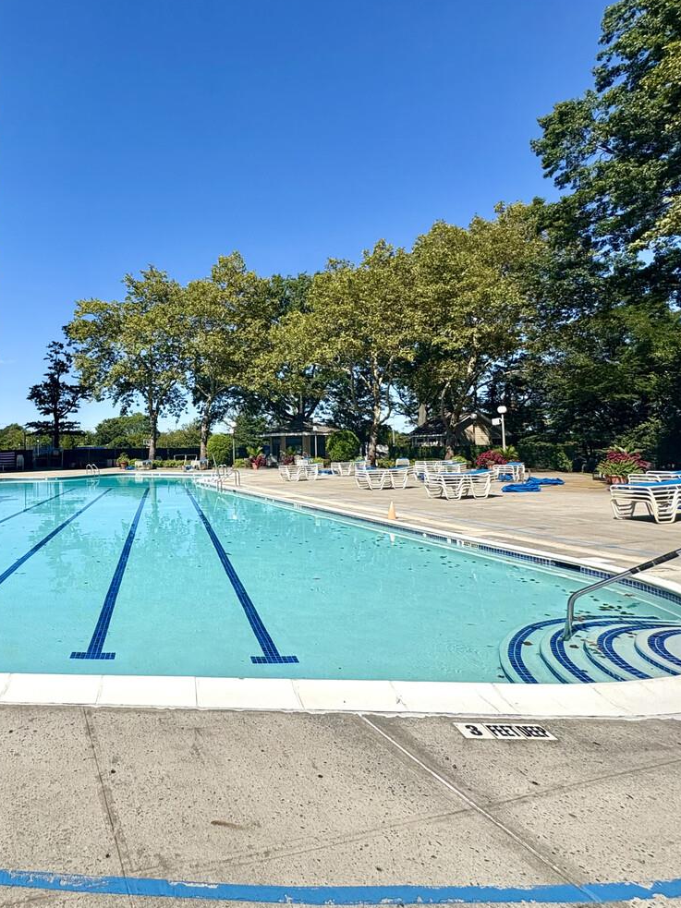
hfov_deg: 63.4
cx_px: 147
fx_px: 498
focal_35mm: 19
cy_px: 449
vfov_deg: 84.7
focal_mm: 2.22
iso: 50
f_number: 2.2
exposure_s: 1/2494
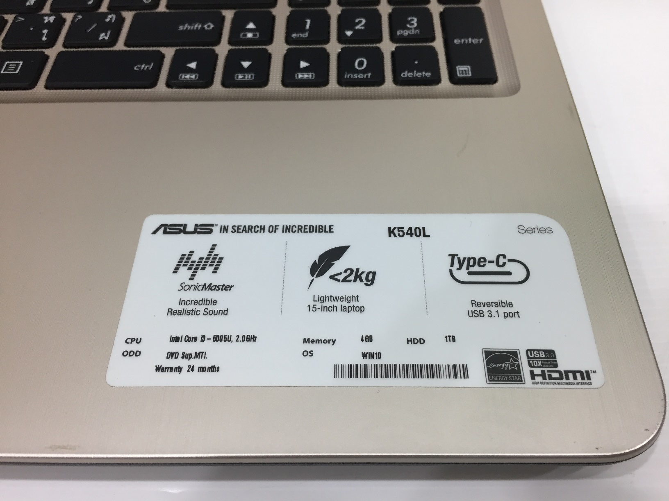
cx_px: 334
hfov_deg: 61.7
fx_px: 560
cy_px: 250
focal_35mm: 29
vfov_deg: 48.2
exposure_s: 1/33
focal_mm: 4.15
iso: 80
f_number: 2.2
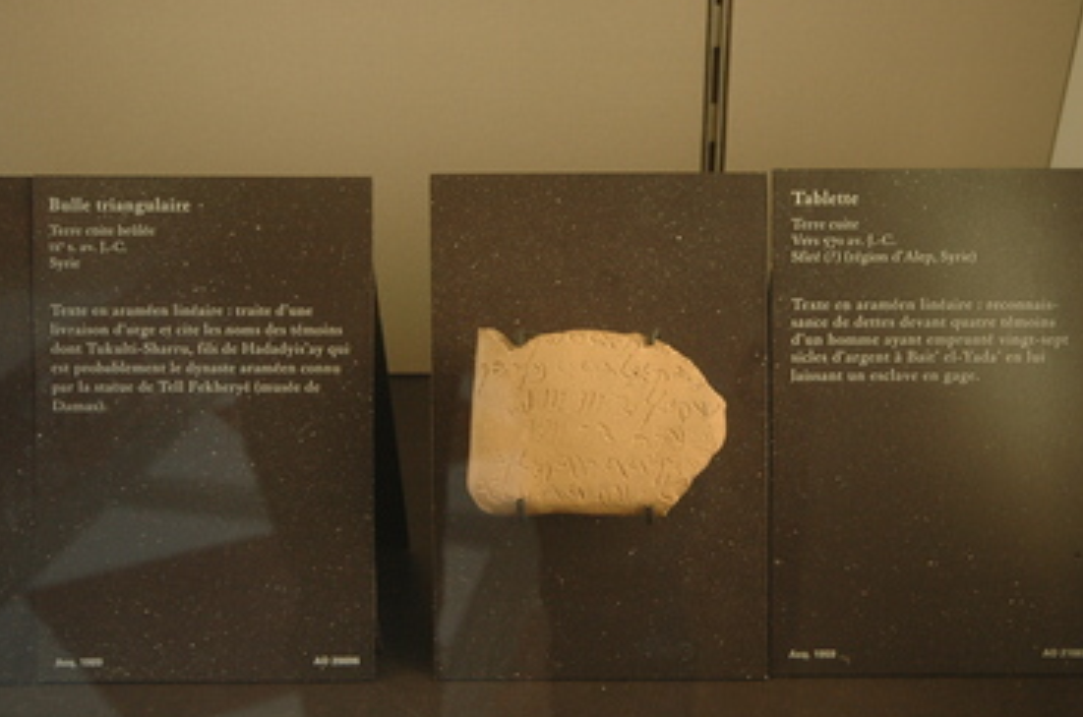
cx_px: 614
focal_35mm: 36
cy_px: 407
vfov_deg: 36.6
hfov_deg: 53.1
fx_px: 1081
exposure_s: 1/15
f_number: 5.6
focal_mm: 20
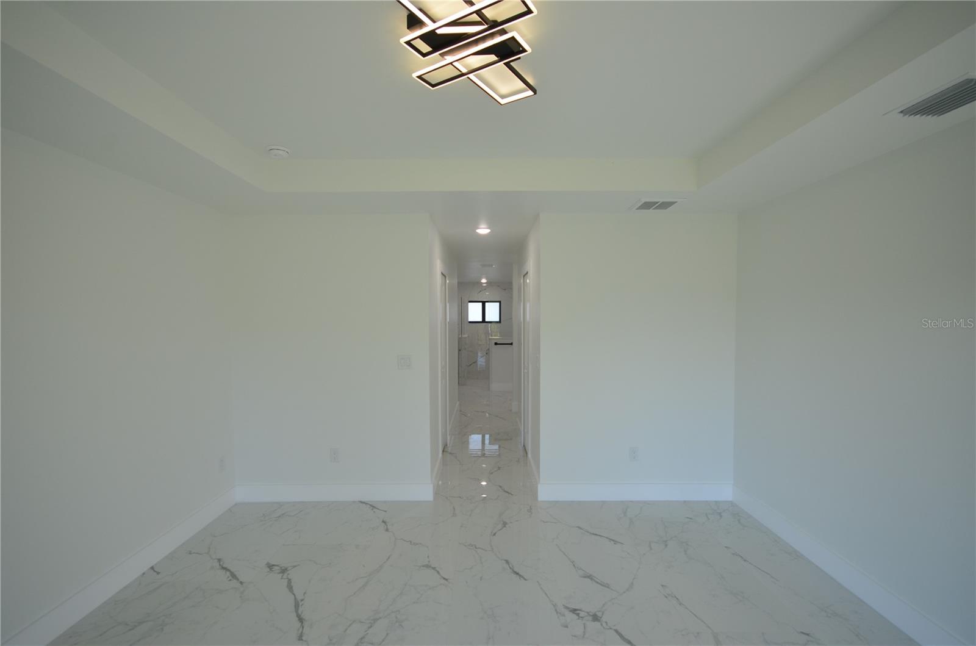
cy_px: 323
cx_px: 488
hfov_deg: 100.5
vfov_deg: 77.0
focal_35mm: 15
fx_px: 406
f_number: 5.6
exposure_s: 1/125
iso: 400
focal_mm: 10
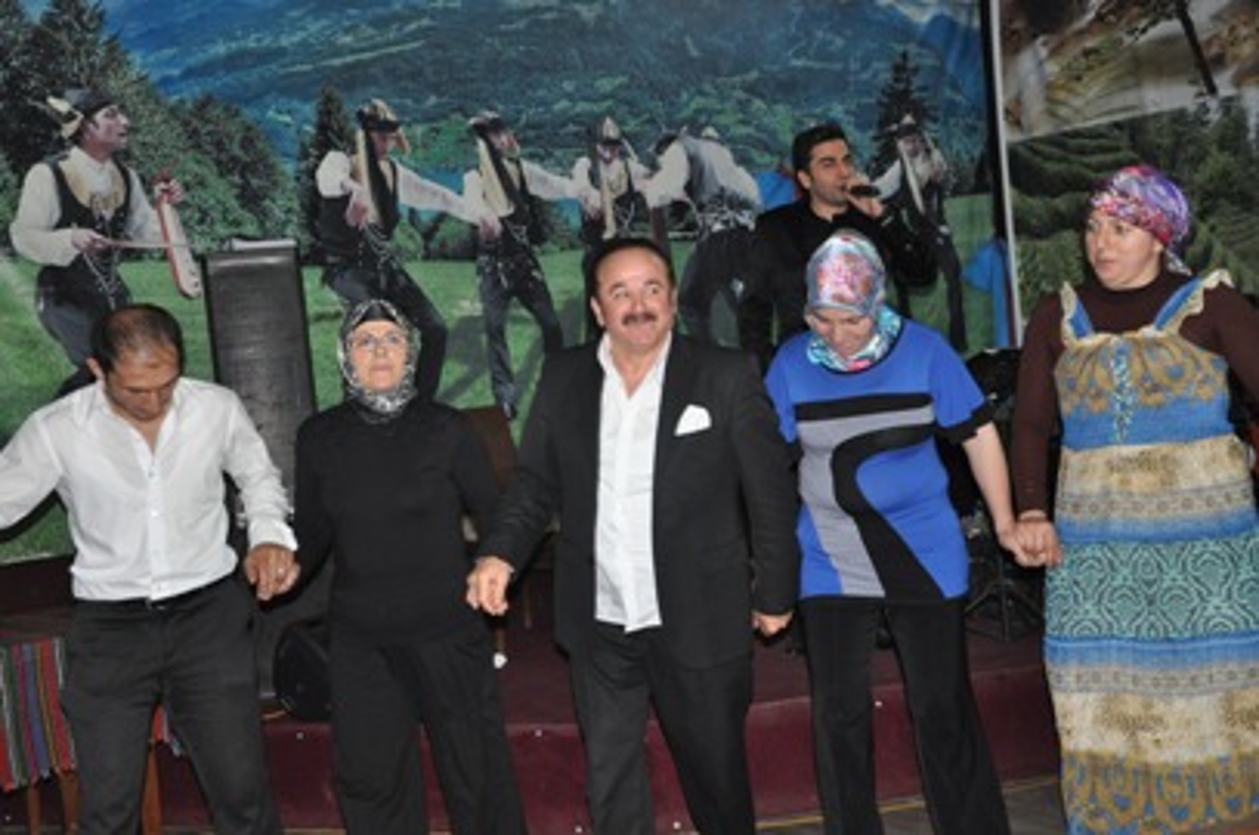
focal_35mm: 51
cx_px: 630
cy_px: 418
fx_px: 1781
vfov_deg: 26.4
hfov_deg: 38.9
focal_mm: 34
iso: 800
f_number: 4.2
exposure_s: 1/60
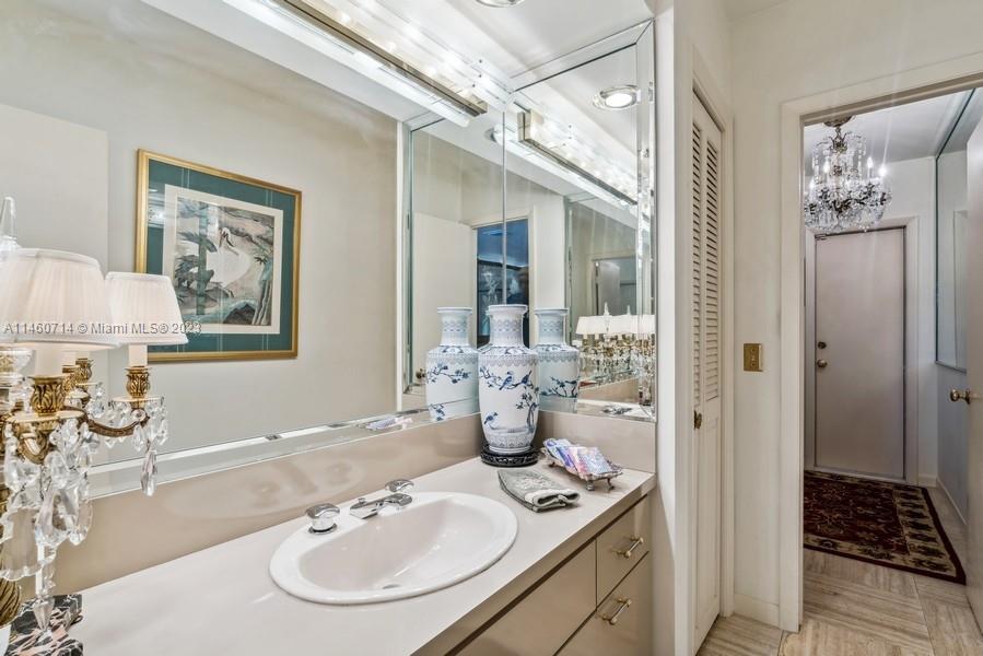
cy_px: 328
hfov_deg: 95.0
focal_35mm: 16
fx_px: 451
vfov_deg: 72.1
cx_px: 492
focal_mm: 16.5
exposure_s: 1/10
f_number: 9
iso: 250
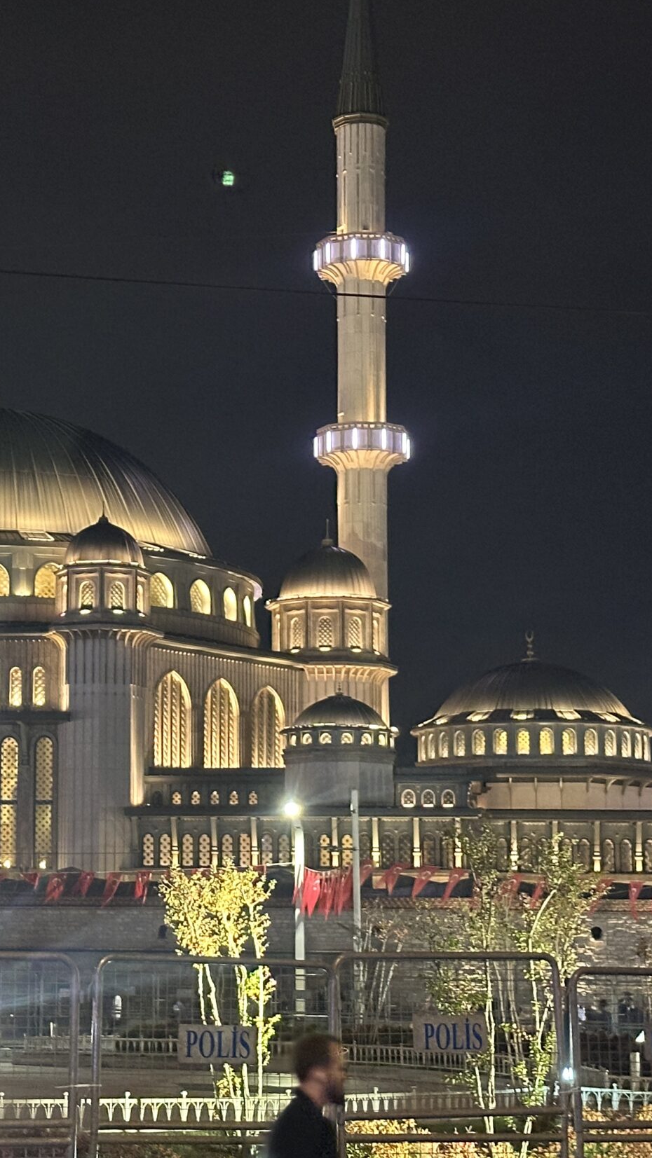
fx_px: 2489
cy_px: 587
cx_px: 45
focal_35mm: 81
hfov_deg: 14.7
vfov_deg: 26.2
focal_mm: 6.86
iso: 500
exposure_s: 1/25
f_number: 1.78
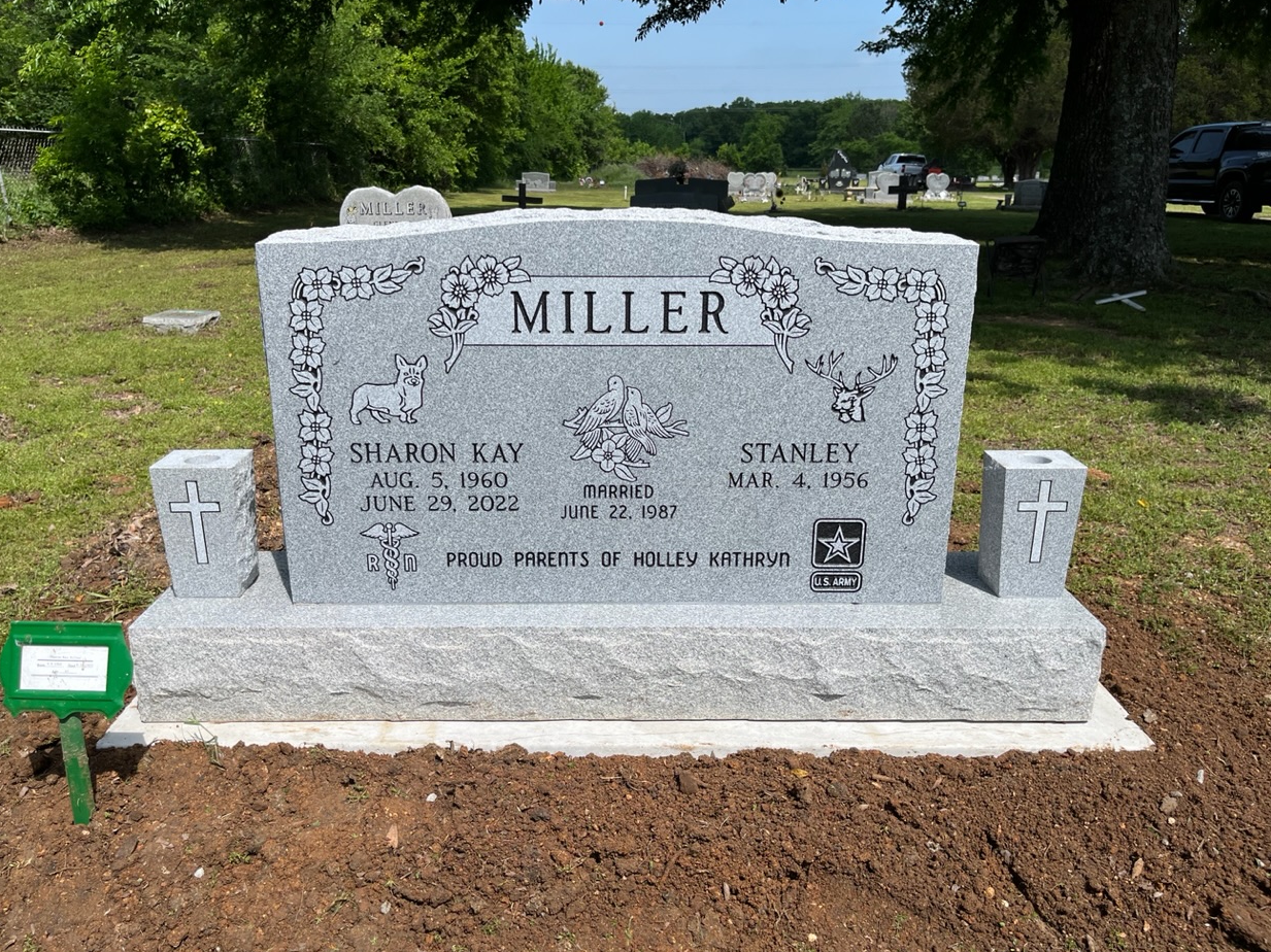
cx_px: 616
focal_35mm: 27
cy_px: 471
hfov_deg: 65.3
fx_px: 991
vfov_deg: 51.3
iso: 50
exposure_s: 1/4149
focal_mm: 5.1
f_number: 1.6
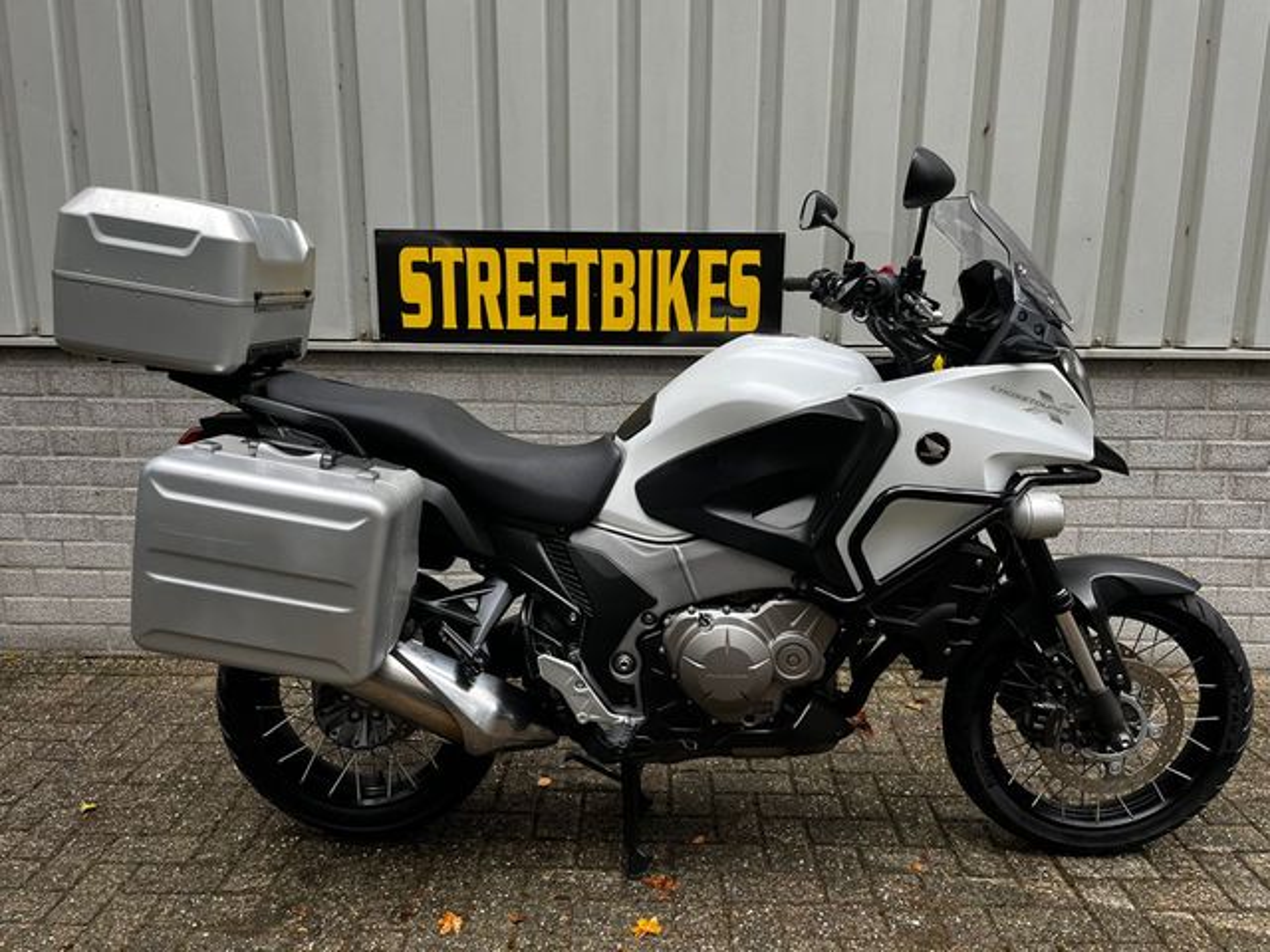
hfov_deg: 67.3
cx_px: 635
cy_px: 476
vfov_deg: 53.1
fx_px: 954
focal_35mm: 26
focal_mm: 5.1
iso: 100
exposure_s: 1/100
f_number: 1.6
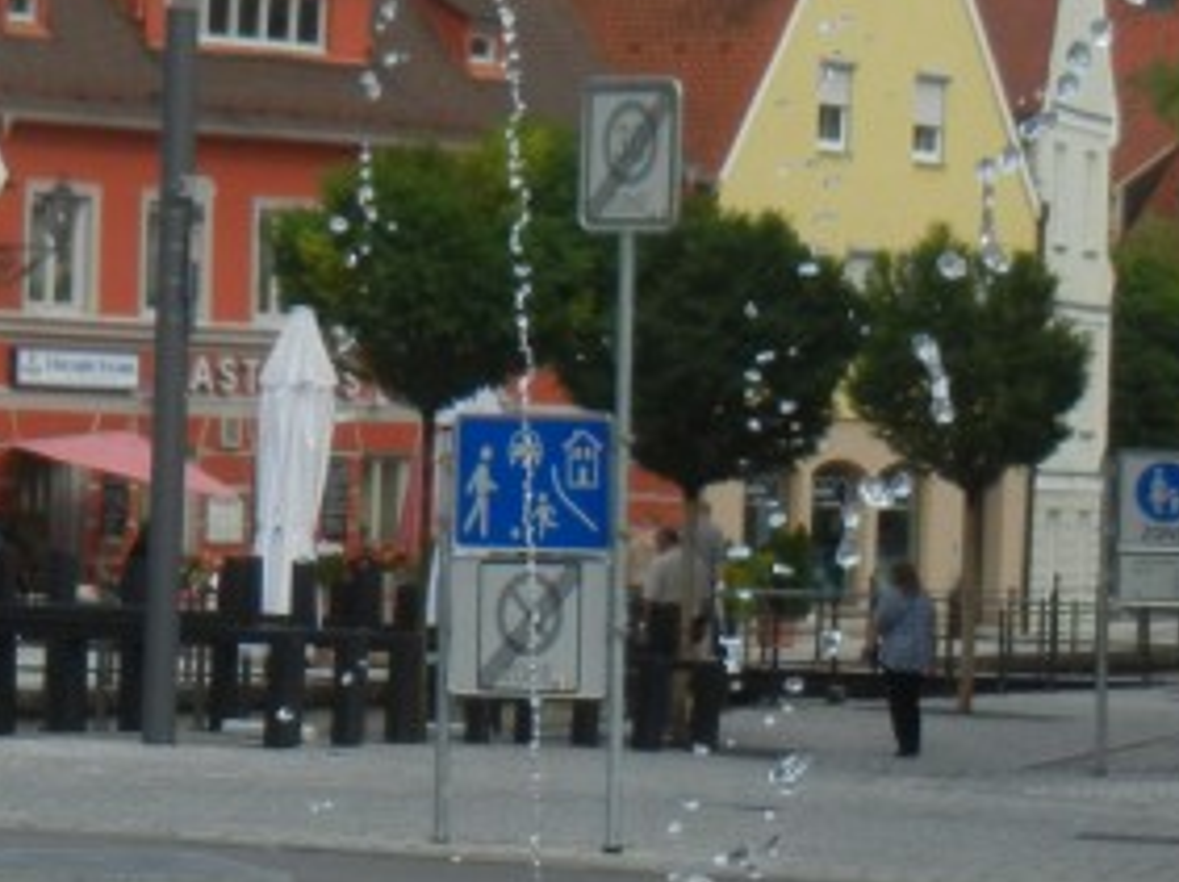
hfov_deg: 8.0
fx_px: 8406
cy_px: 464
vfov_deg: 6.0
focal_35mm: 247
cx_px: 38
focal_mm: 12.2
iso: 160
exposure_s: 1/850
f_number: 4.1
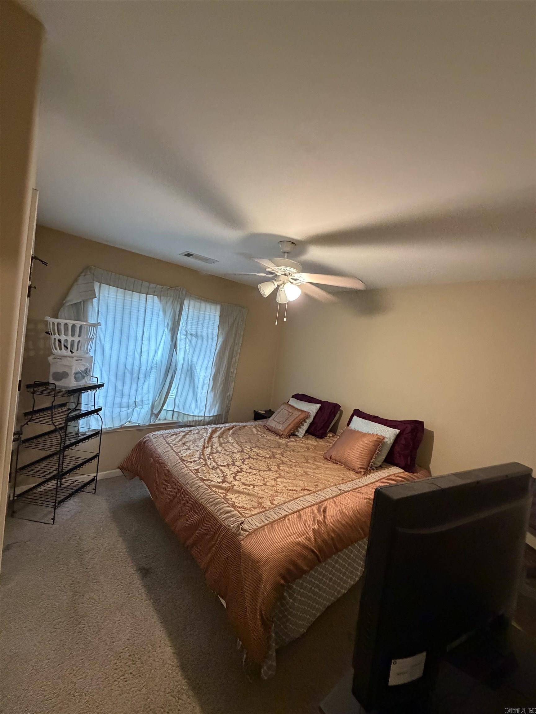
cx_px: 268
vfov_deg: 102.1
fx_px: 289
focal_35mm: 14
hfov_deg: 85.7
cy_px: 357
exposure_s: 1/60
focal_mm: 2.22
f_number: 2.2
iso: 640
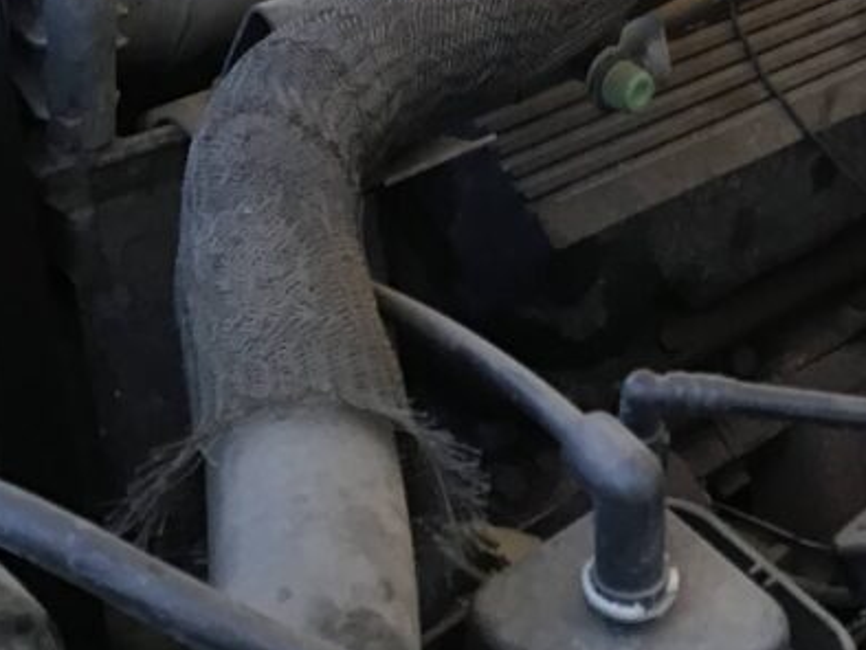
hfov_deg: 21.1
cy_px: -264
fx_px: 2303
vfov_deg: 15.1
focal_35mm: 92
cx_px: 640
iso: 25
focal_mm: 3.3
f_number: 2.4
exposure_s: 1/40
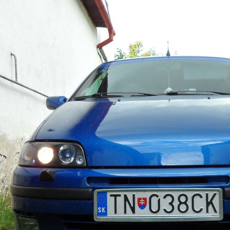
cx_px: 160
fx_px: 413
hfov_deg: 30.8
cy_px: 139
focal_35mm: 55
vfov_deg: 31.0
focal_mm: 4.9
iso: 80
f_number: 3.5
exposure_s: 1/125
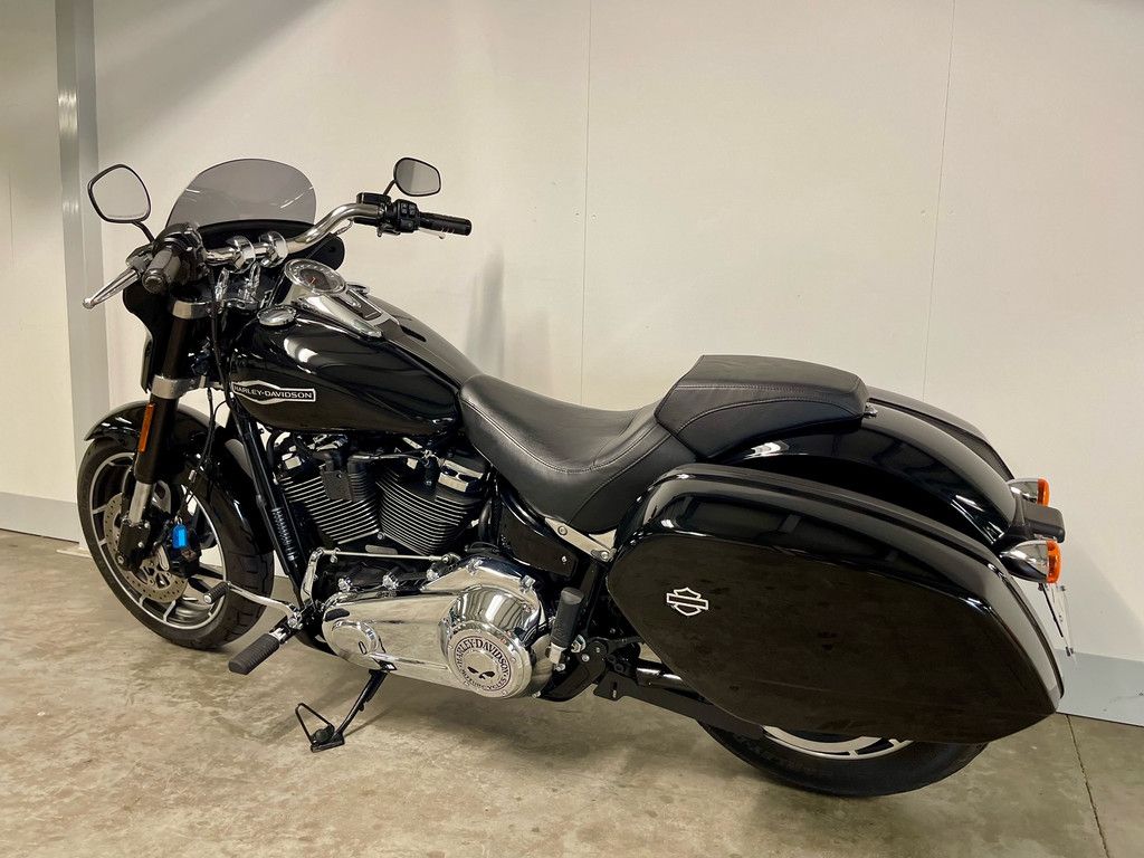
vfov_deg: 53.1
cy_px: 429
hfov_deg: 67.3
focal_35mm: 26
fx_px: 859
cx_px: 572
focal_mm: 5.1
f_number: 1.6
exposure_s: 1/50
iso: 200
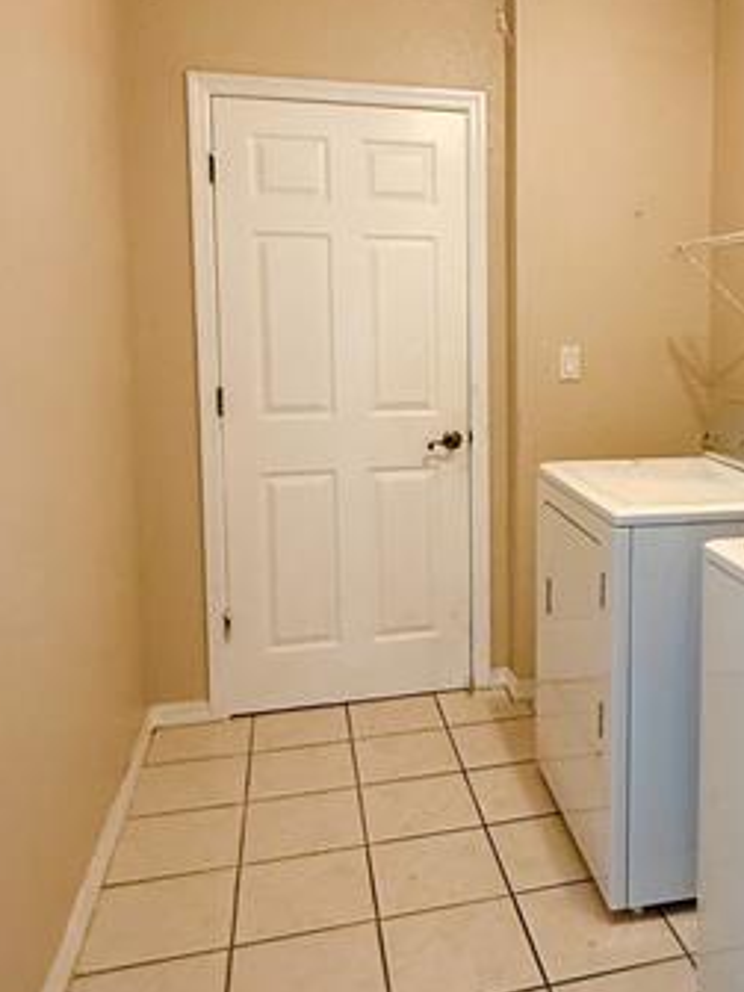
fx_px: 917
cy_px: 407
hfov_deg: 42.7
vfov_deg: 56.5
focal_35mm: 32
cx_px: 564
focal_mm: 2.22
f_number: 2.2
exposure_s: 1/60
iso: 320
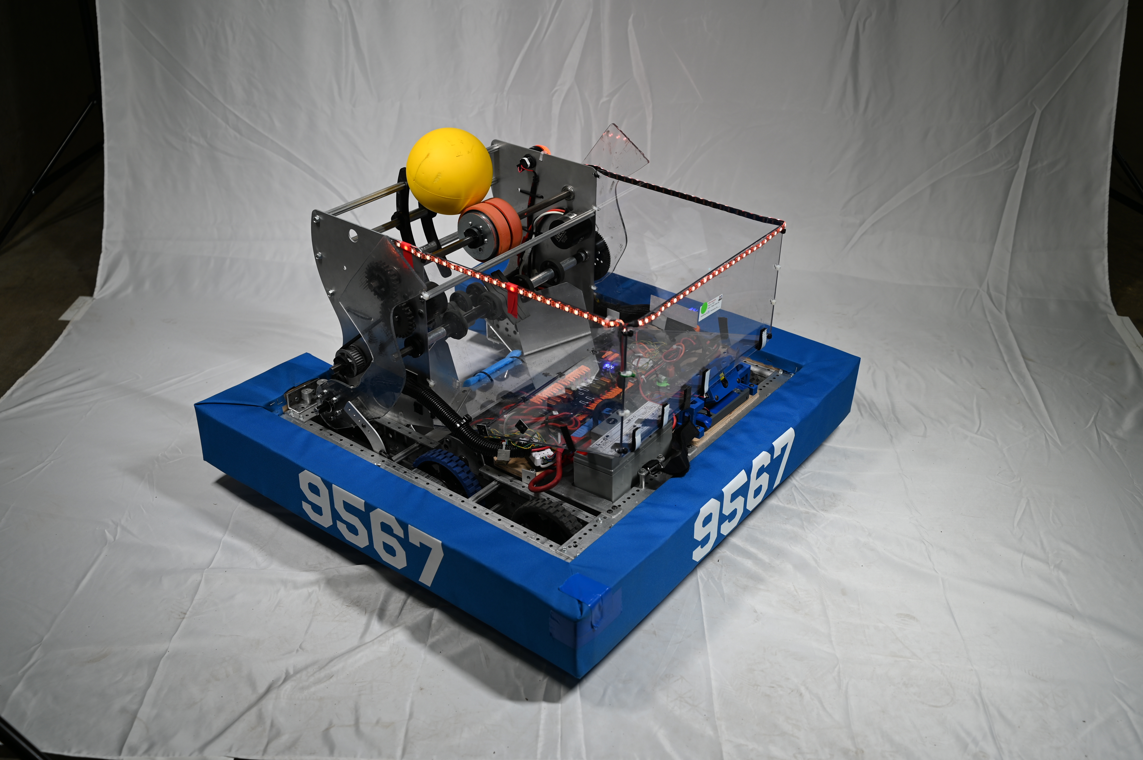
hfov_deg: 54.5
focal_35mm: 35
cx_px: 572
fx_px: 1110
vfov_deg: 37.8
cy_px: 380
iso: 100
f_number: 3.2
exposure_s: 1/40
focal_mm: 35
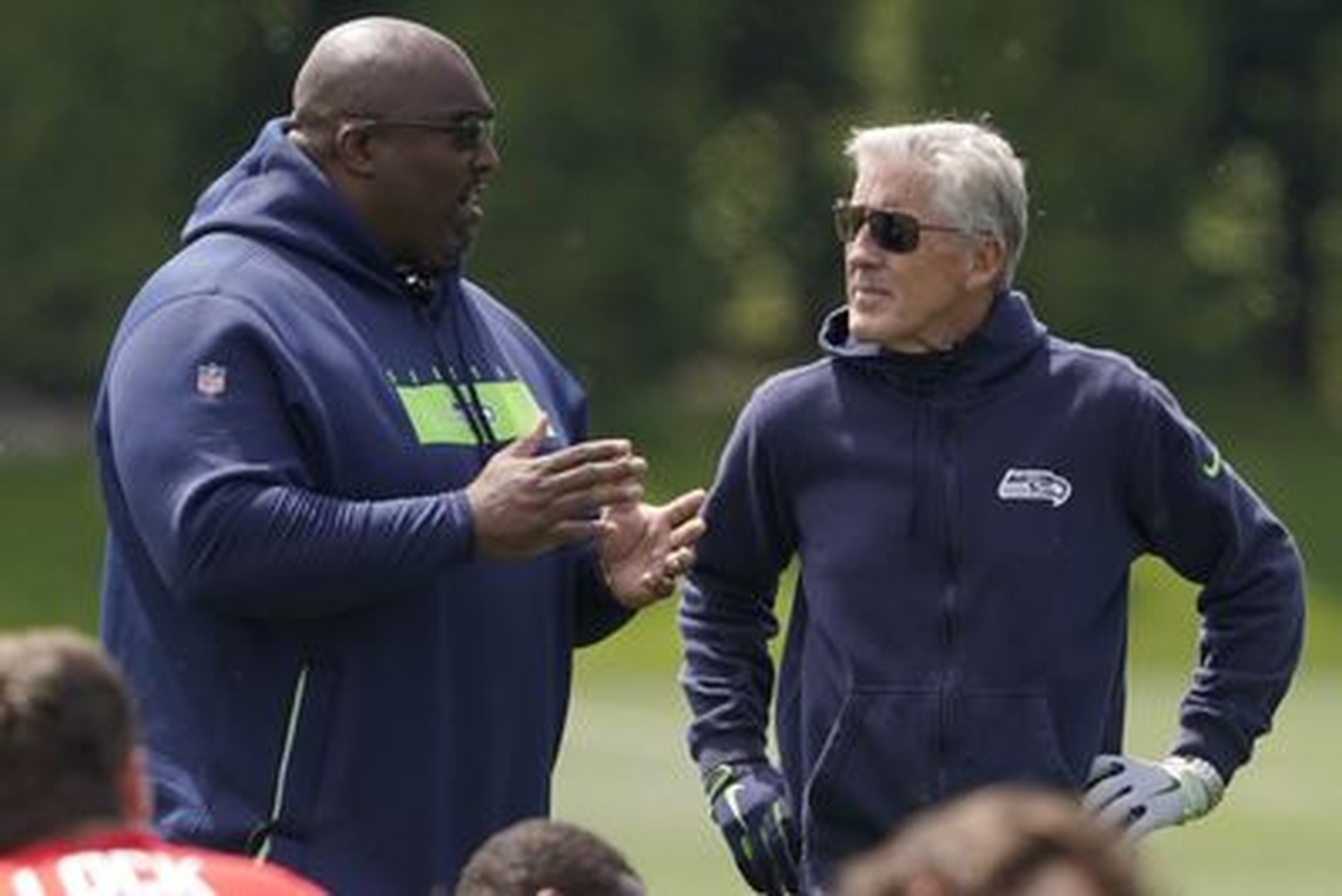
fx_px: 20882
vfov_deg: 2.5
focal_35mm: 560
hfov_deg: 3.7
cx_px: 671
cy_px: 448
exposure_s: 1/1250
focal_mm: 560
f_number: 6.3
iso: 640
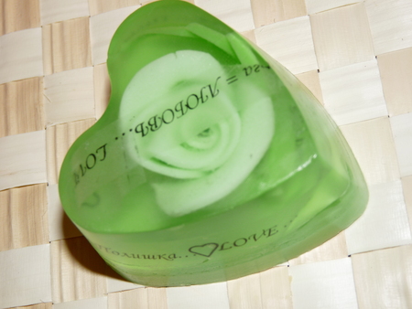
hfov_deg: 24.1
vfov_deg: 18.2
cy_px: 154
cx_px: 206
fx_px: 965
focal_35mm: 81
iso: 100
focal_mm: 14.4
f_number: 3.4
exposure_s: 1/40
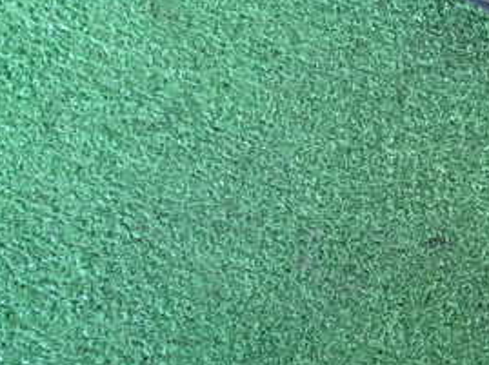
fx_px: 945
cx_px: 476
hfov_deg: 27.5
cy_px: 113
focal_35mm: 67
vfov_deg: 21.8
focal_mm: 5.4
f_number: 2.3
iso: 320
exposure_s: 1/30
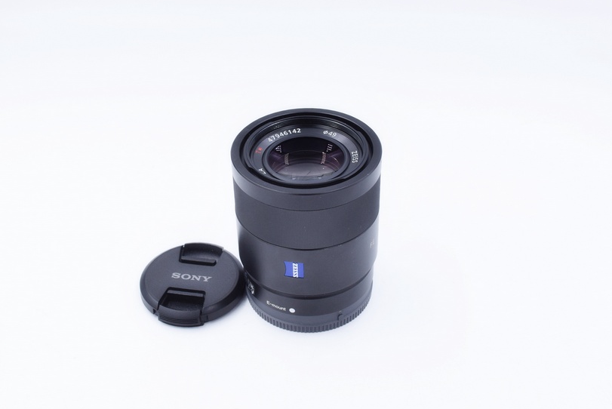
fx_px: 817
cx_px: 274
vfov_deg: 28.1
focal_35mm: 48
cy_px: 186
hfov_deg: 41.0
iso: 400
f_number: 8
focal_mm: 26
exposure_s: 1/160
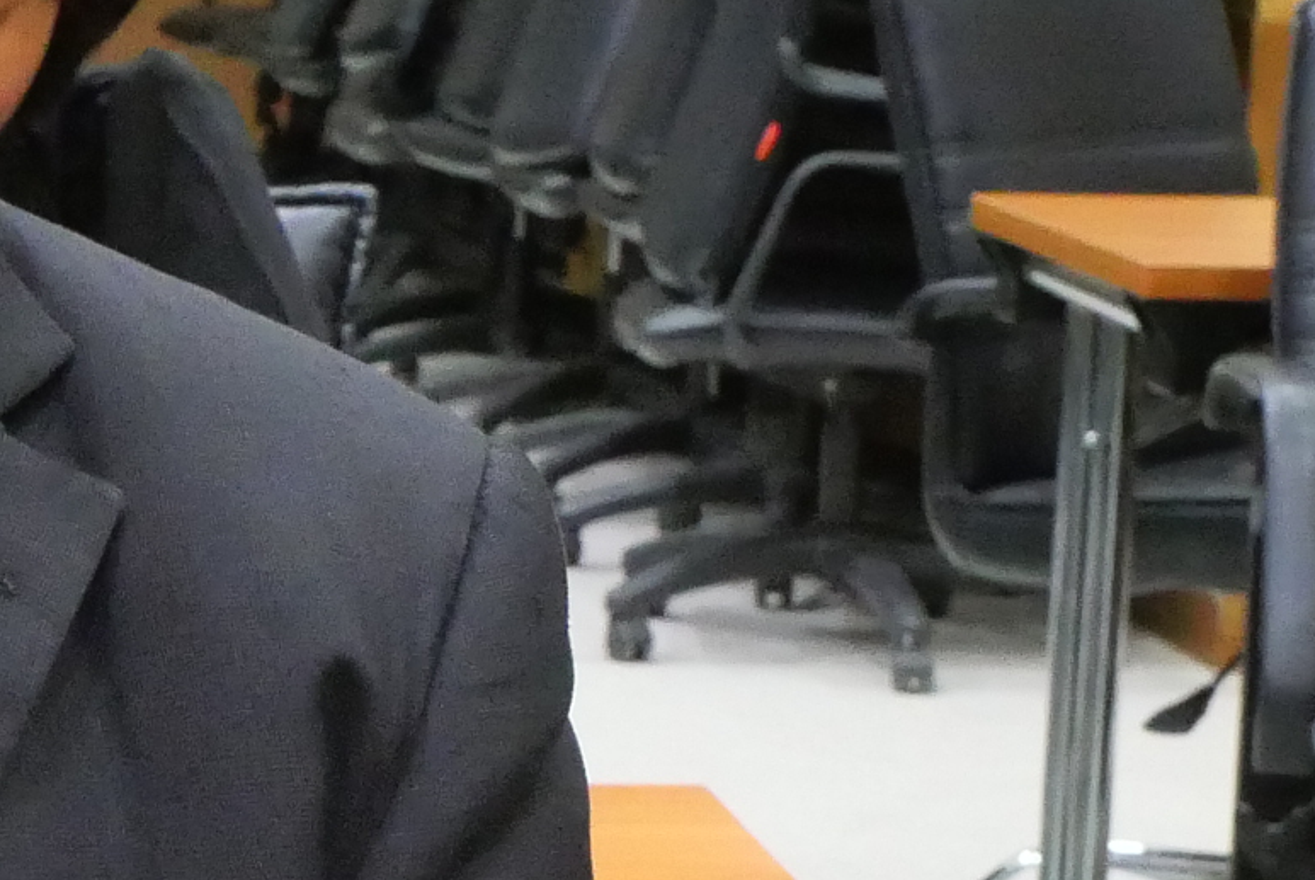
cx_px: -289
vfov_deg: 8.2
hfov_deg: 11.9
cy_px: 582
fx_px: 6142
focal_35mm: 168
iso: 3200
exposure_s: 1/30
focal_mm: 17
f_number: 6.3
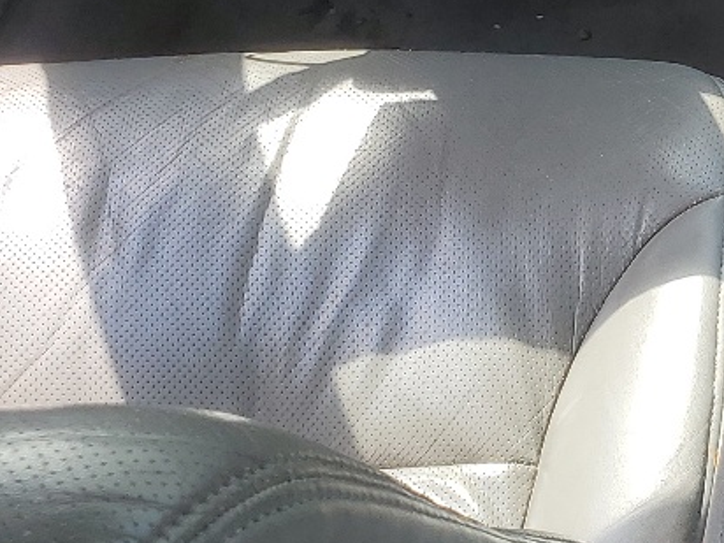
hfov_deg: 18.4
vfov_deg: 14.4
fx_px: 2112
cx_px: 882
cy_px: 19
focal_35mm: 101
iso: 50
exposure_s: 1/625
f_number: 1.5
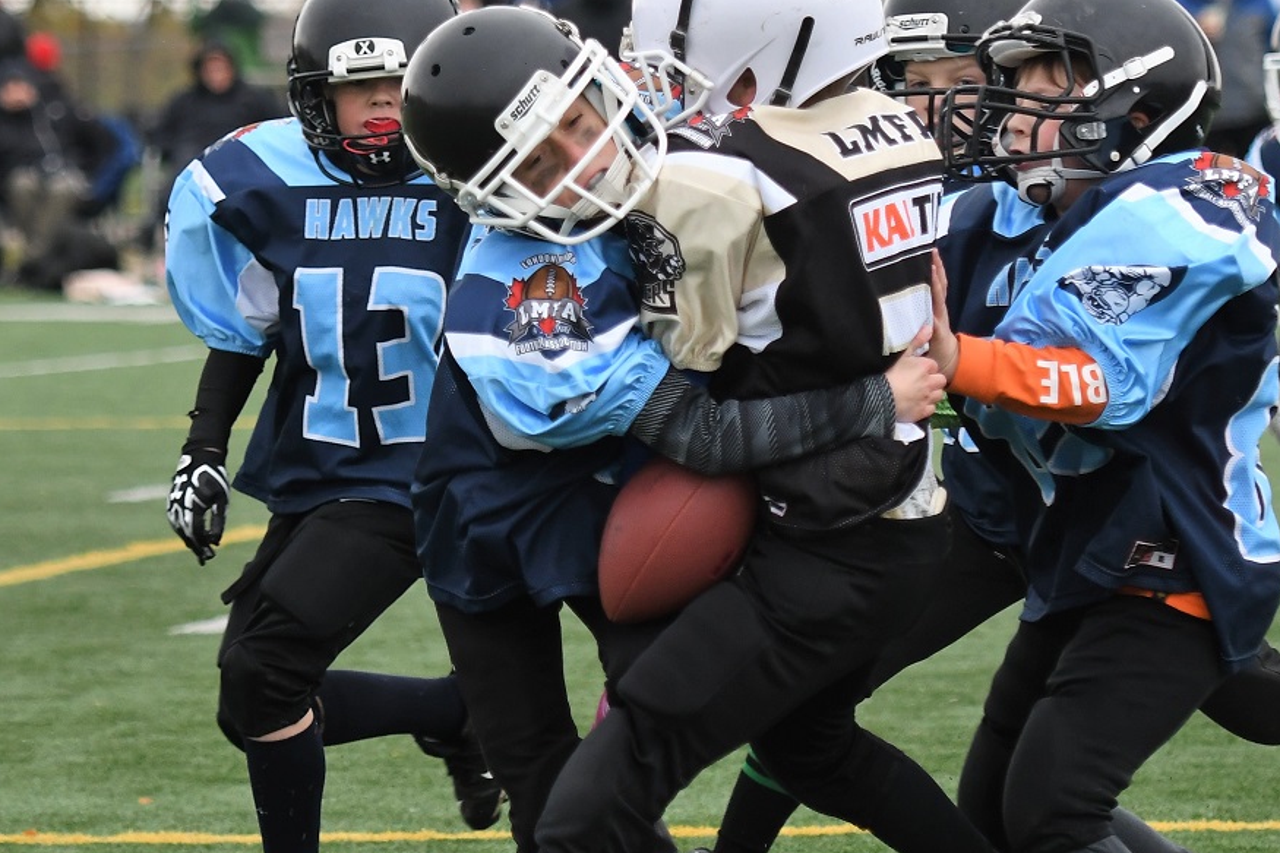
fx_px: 6327
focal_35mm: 178
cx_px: 734
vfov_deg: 7.7
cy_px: 474
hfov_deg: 11.5
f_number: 2.8
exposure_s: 1/1000
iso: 560
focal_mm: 100
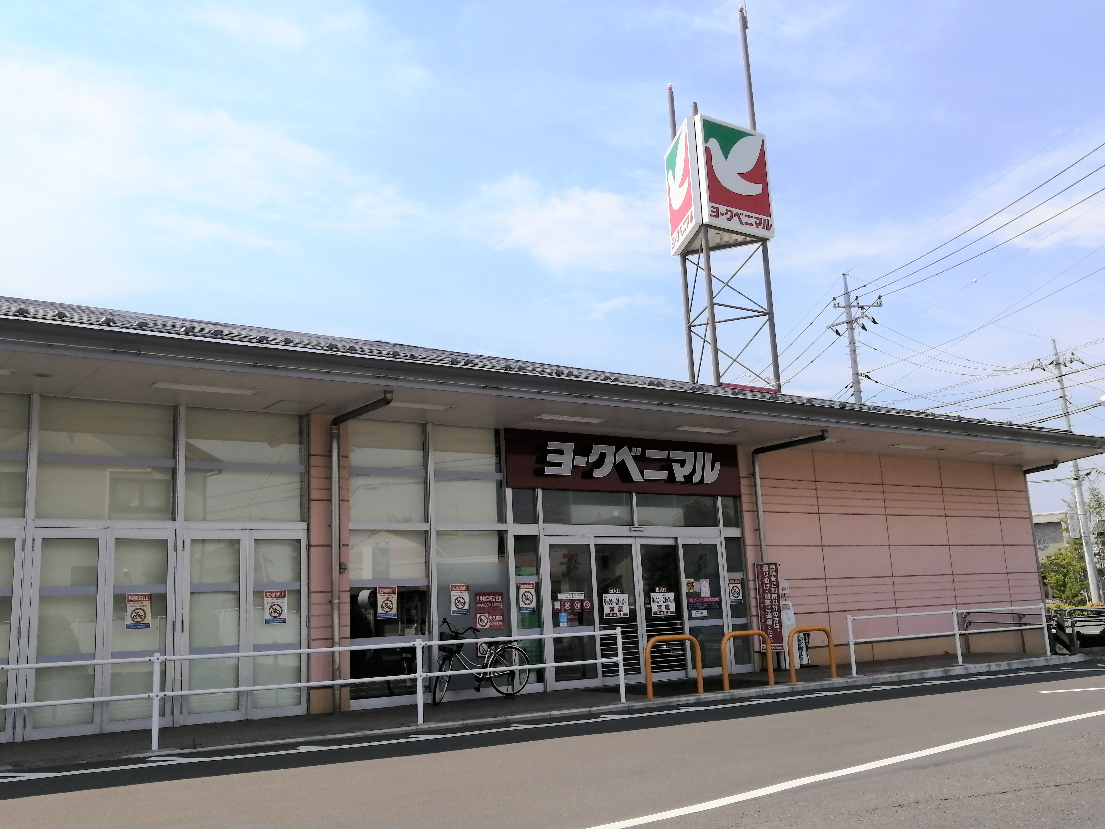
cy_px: 382
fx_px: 1053
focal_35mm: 33
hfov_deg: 55.3
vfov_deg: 42.9
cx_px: 511
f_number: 1.8
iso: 50
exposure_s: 1/1565
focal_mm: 3.62
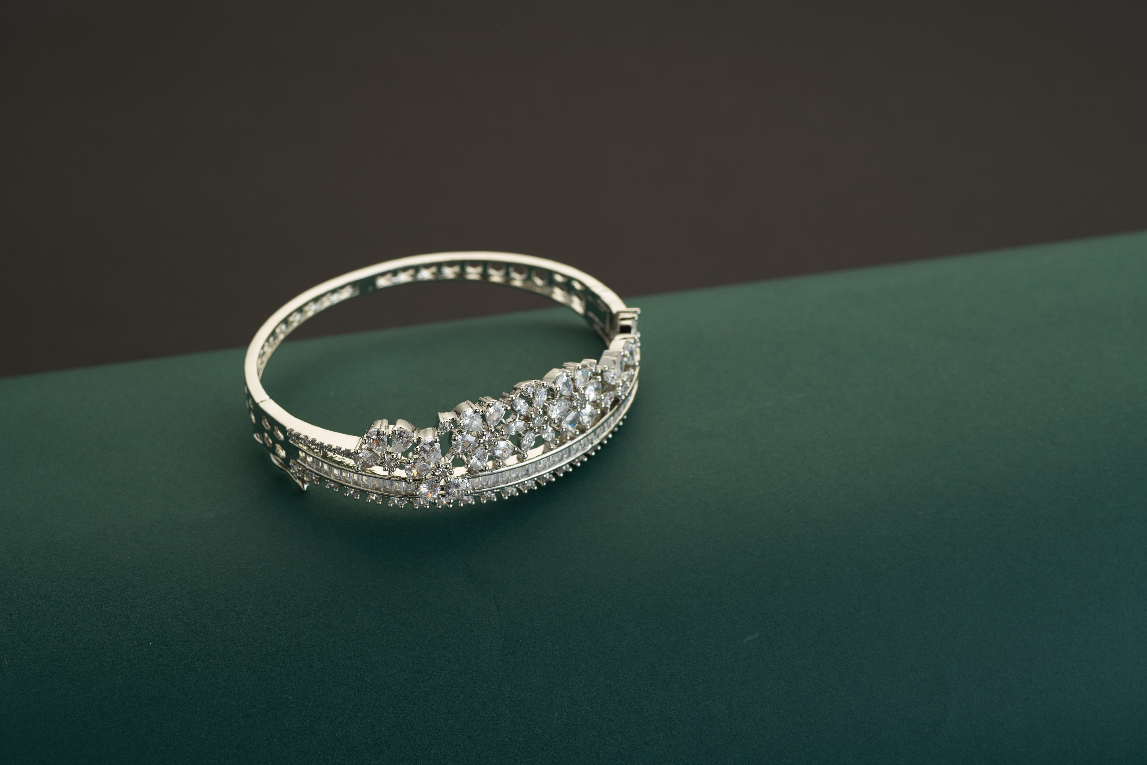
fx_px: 2868
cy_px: 382
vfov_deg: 15.2
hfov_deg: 22.6
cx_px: 574
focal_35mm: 90
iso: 50
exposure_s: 1/125
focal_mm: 90
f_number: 11
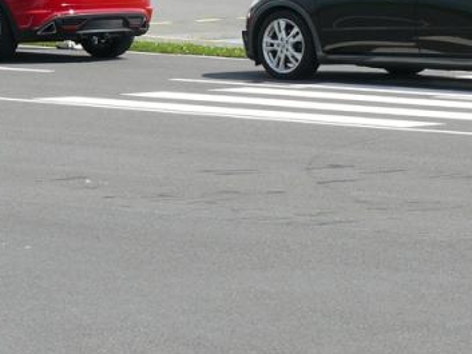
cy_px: 36
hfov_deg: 5.7
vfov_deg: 4.2
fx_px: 4774
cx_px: 419
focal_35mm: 350
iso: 100
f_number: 5.6
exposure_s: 1/320
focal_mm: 26.8
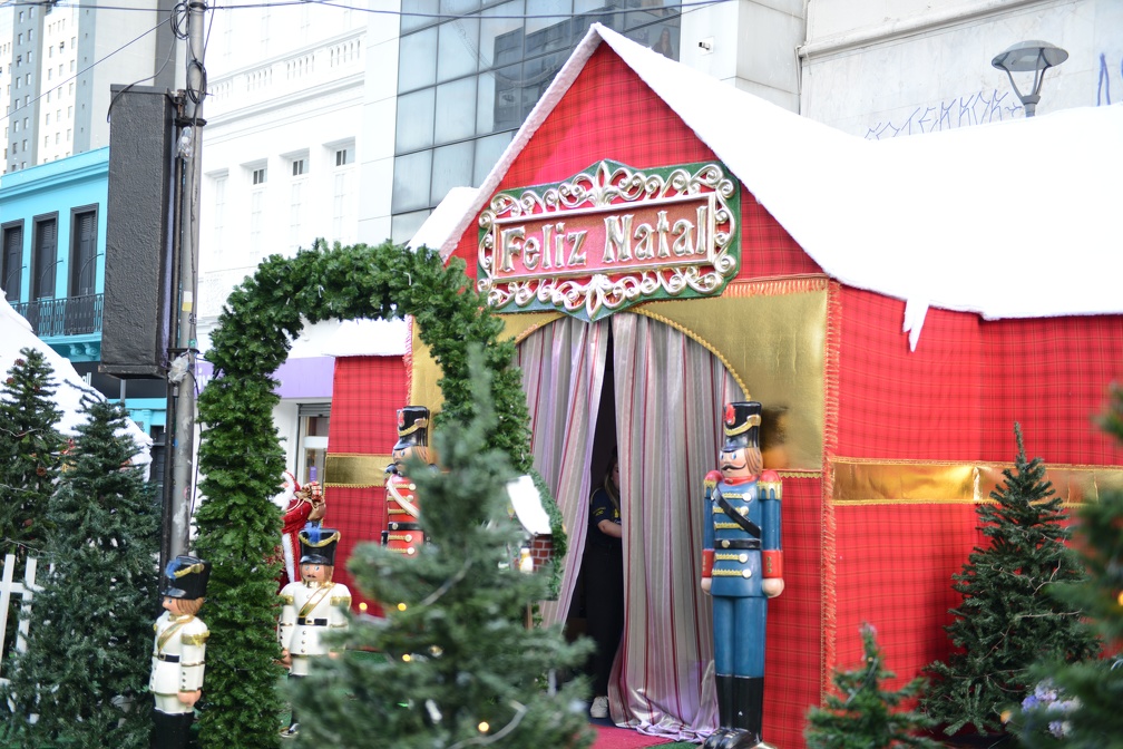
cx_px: 562
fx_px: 1497
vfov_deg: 28.1
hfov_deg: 41.1
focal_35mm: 48
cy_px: 374
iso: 160
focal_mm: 48
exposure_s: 1/50
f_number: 2.8
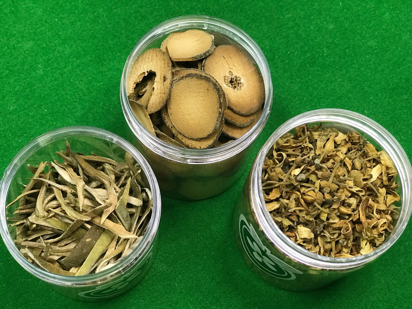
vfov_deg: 25.7
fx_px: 678
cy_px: 154
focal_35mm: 57
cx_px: 206
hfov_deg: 33.8
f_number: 2.8
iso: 250
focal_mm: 6.6
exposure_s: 1/50
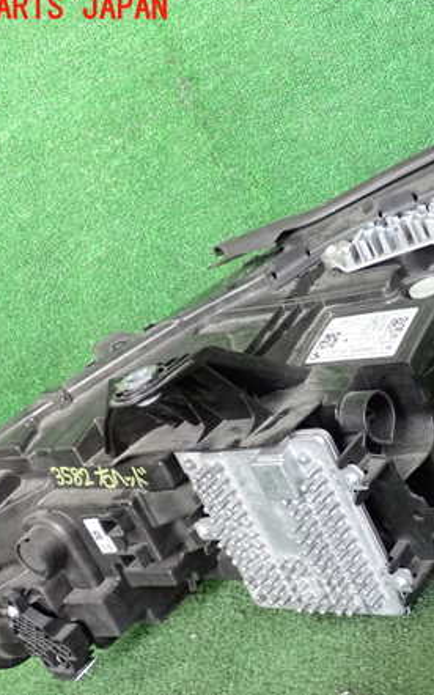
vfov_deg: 34.6
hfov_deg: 21.7
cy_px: 343
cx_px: 354
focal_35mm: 59
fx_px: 1117
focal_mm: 7.31
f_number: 2.8
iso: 1250
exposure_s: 1/125
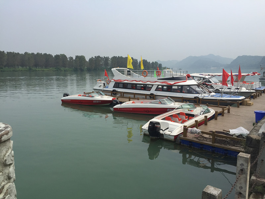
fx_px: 222
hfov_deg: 61.7
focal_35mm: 29
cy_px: 100
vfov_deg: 48.2
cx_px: 132
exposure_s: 1/2083
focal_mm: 4.15
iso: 32
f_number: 2.2
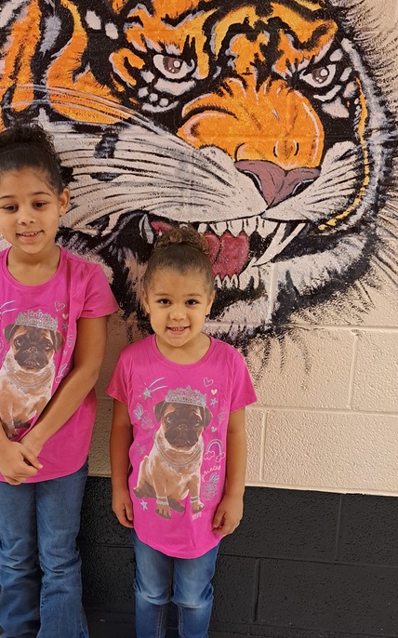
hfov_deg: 33.4
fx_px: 660
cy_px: 363
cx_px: 147
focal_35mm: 38
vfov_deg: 51.4
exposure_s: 1/30
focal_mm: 5.23
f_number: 1.8
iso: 320
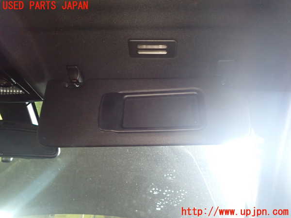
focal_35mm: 25
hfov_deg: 69.4
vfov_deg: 54.9
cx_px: 146
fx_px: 210
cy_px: 109
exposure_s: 1/30
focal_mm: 4.5
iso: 800
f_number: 2
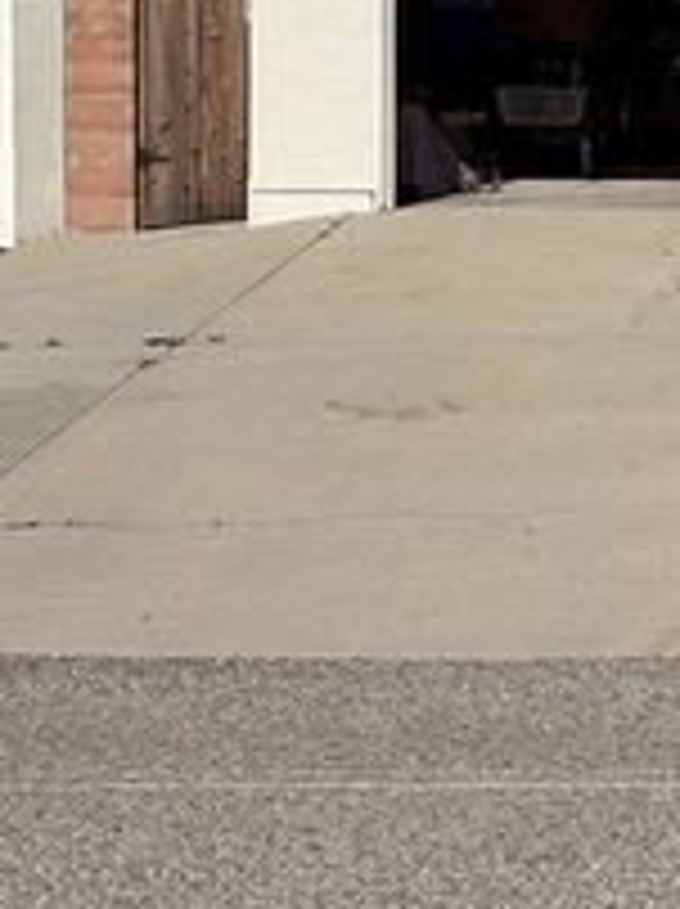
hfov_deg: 15.8
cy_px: 101
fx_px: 2257
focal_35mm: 86
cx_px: 1018
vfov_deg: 22.3
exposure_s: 1/11905
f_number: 1.6
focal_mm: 5.96
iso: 50
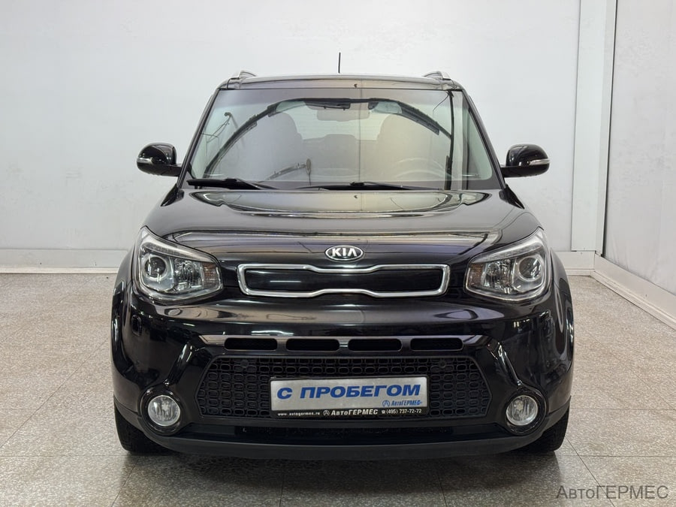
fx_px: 937
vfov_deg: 30.3
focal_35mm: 48
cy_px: 254
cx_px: 338
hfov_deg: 39.7
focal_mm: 6.76
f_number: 1.78
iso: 64
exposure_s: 1/50
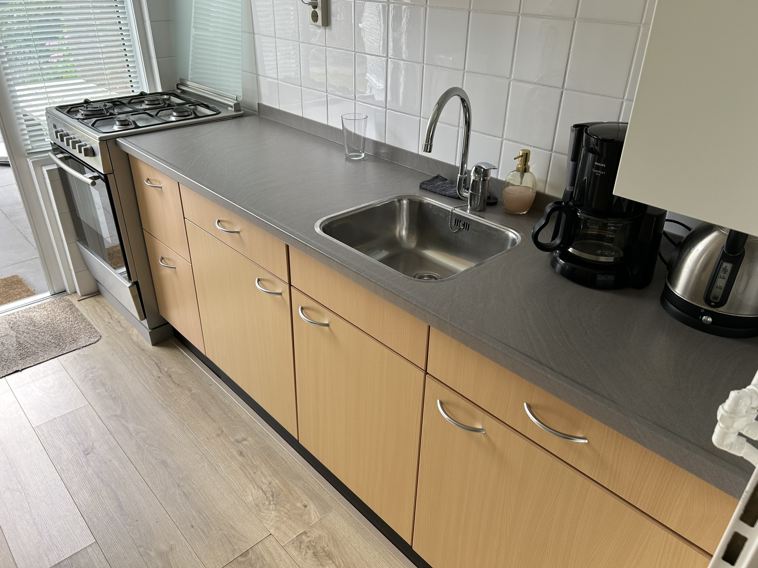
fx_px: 569
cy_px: 284
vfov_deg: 53.1
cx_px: 379
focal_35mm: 26
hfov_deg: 67.3
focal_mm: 5.7
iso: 40
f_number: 1.5
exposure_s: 1/121
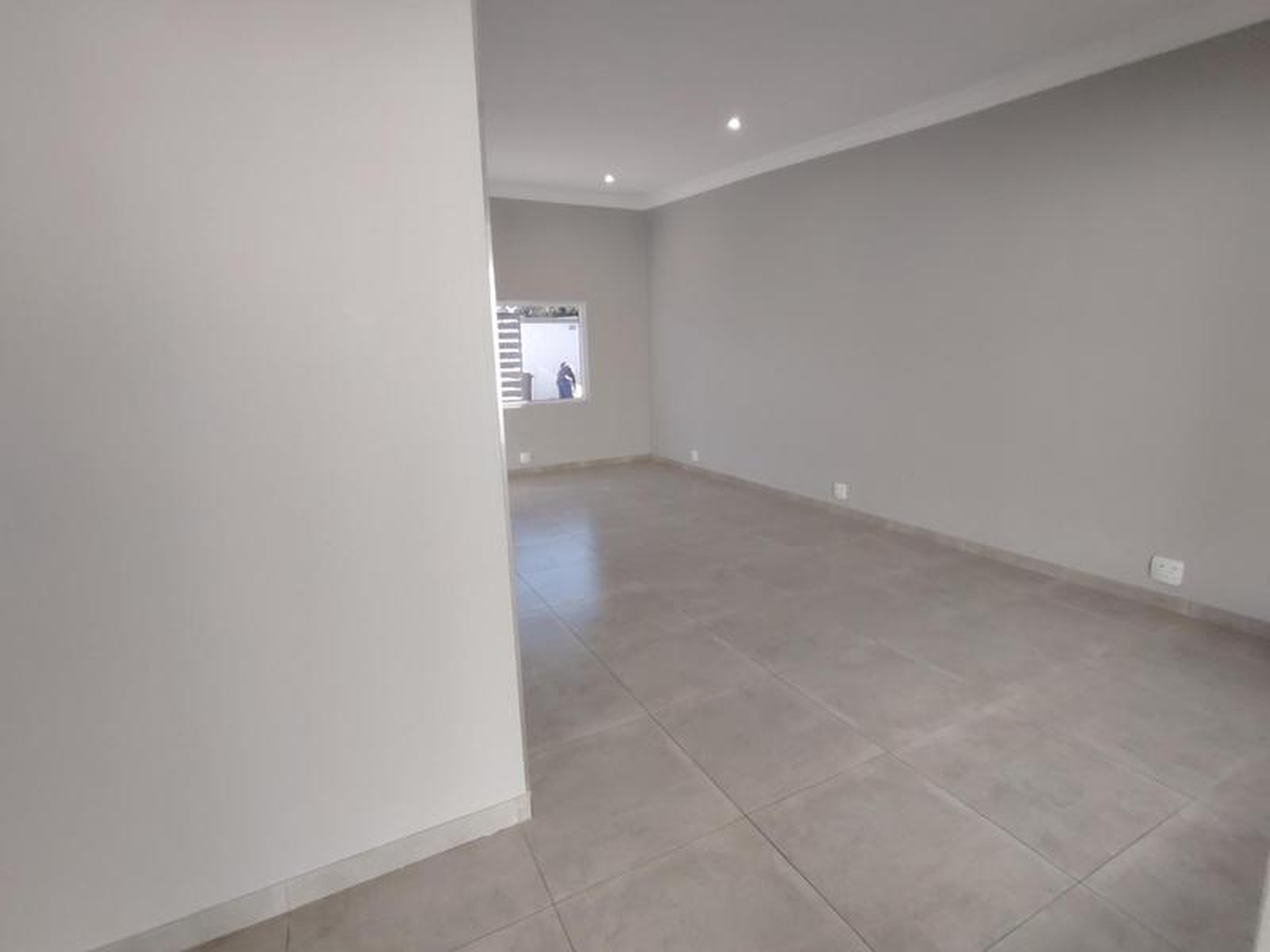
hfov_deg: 91.0
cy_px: 476
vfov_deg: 74.7
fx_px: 624
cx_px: 635
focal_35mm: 17
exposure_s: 1/101
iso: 100
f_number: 2.2
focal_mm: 1.42
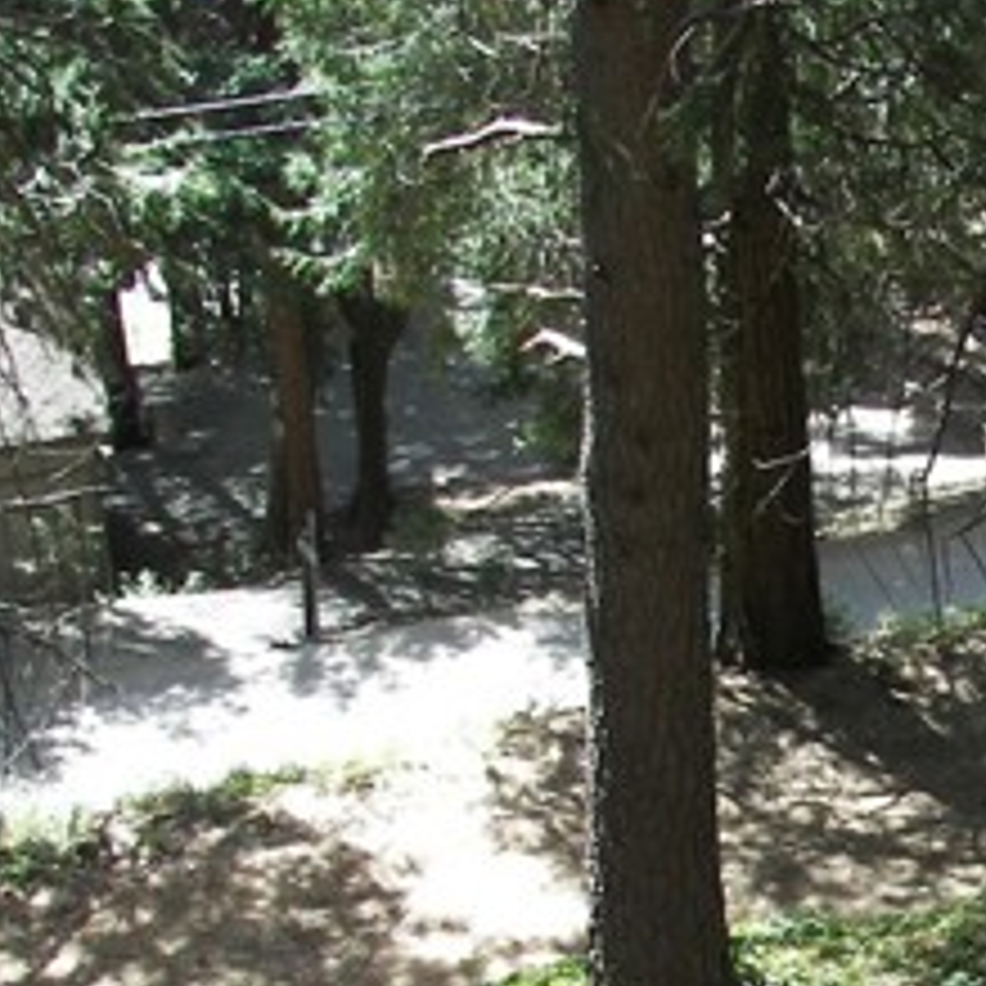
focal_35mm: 93
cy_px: 1013
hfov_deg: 18.3
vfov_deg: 18.2
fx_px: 2997
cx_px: 950
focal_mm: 6
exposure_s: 1/125
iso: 50
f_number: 2.8
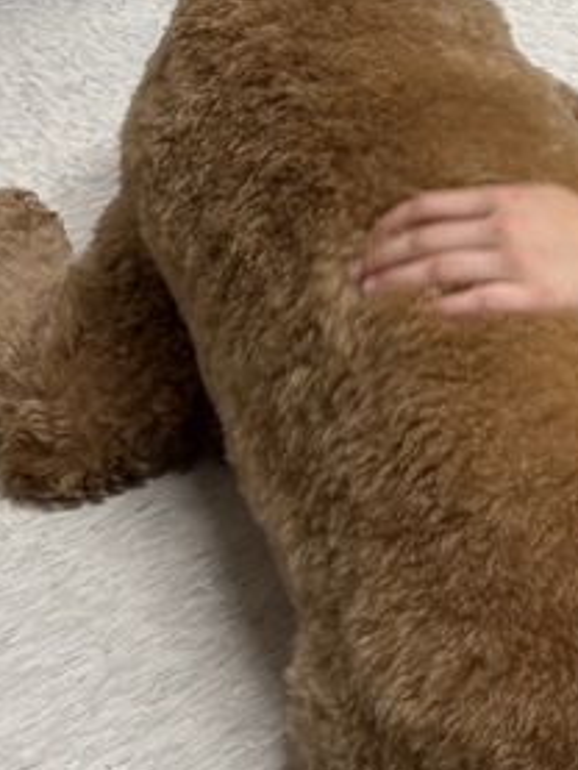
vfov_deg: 20.4
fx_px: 2136
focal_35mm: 96
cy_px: 297
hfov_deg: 14.6
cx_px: 798
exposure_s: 1/50
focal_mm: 5.96
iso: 100
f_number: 1.6
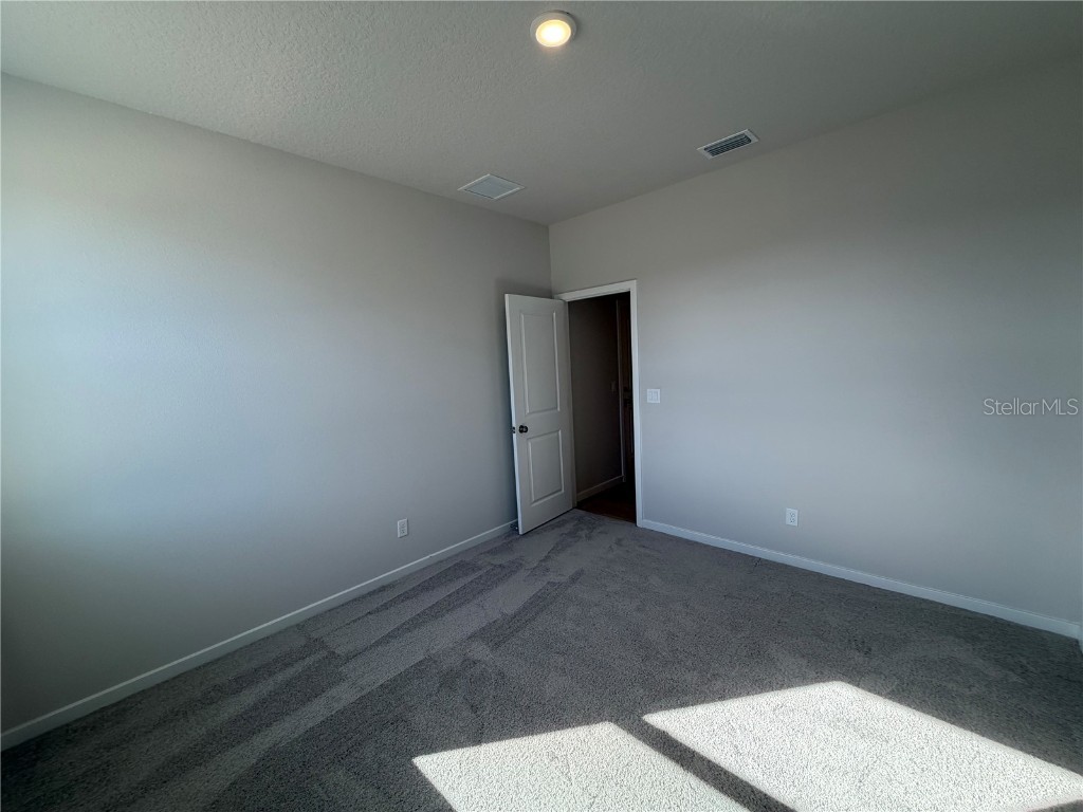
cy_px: 406
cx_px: 542
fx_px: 438
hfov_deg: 102.1
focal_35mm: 14
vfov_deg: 85.7
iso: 64
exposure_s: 1/120
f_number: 2.2
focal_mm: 2.22
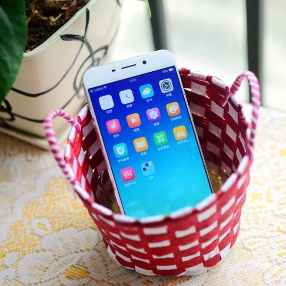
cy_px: 143
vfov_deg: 25.5
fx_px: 632
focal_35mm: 68
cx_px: 151
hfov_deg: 25.5
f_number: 1.8
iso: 100
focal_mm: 35
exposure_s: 1/80
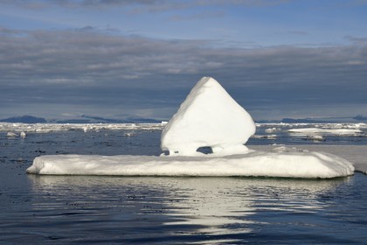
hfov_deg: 28.8
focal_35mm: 70
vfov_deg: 19.5
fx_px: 714
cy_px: 122
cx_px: 184
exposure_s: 1/400
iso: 200
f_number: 18
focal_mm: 70
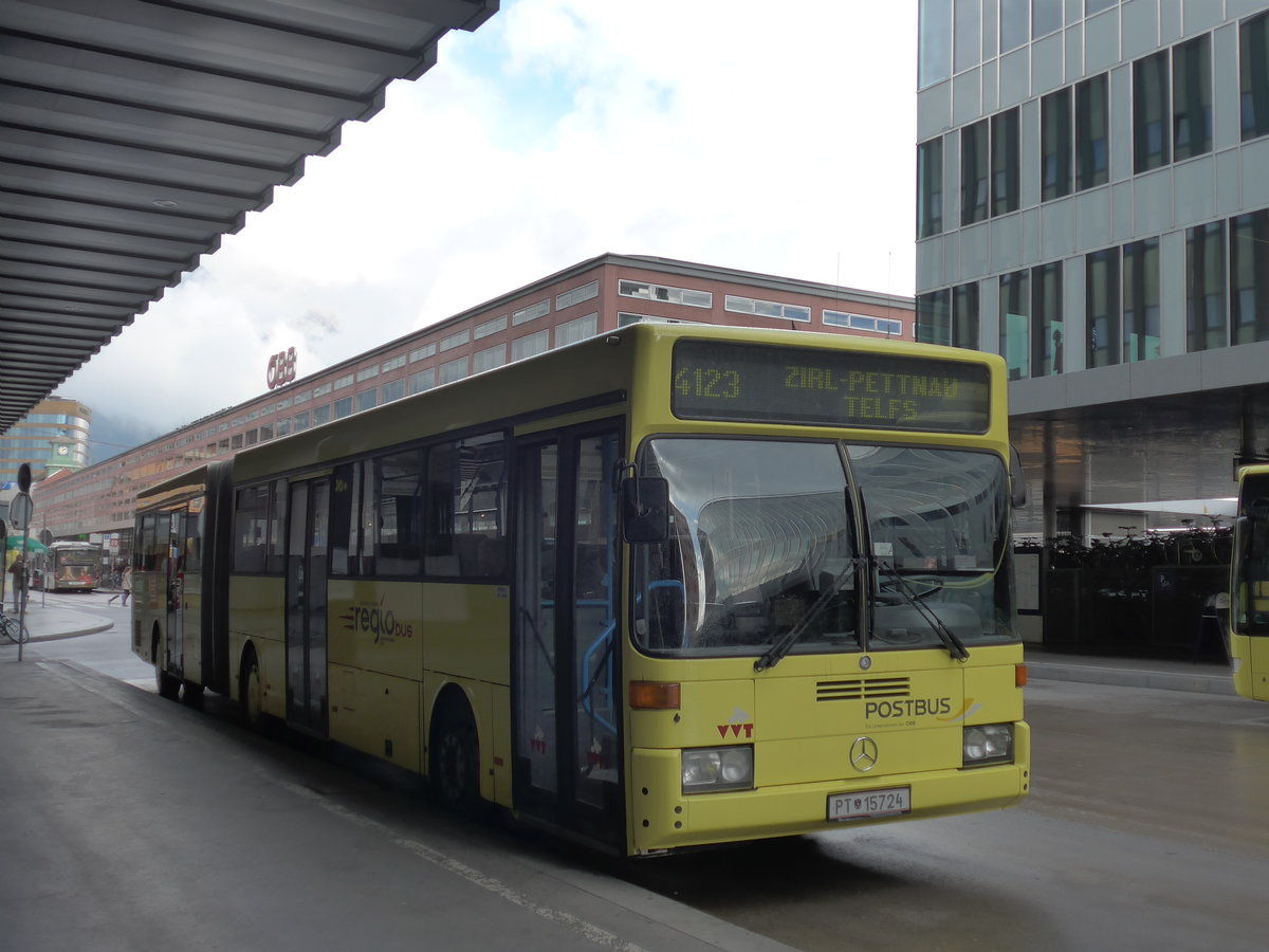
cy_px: 476
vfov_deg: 36.8
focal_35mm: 39
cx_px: 634
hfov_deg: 47.9
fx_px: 1430
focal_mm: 8
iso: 160
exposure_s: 1/800
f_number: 2.5
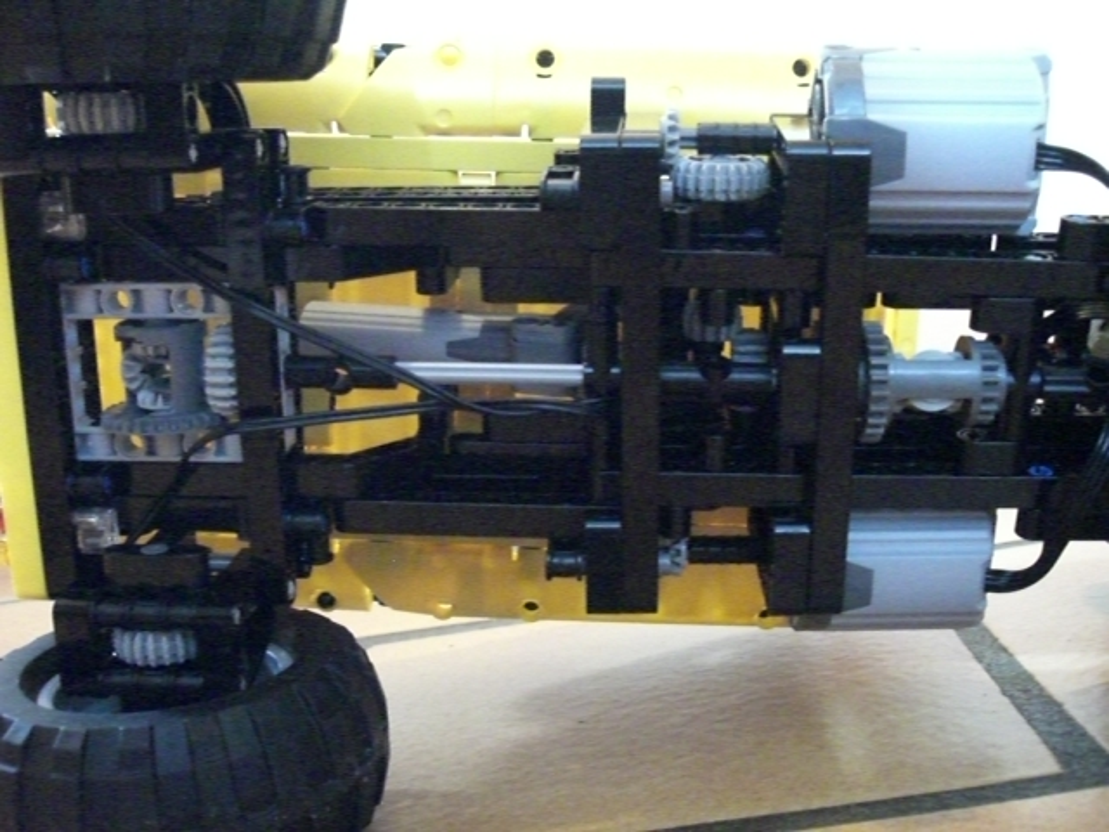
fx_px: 1217
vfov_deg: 37.7
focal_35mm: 38
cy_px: 416
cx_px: 554
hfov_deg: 49.0
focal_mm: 6.3
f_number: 3.1
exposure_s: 1/15
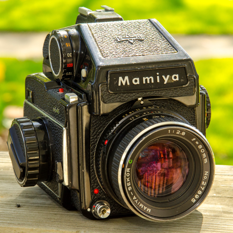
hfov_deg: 17.9
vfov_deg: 17.9
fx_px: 739
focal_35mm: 97
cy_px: 115
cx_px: 115
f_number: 11
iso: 640
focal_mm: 50
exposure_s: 1/125
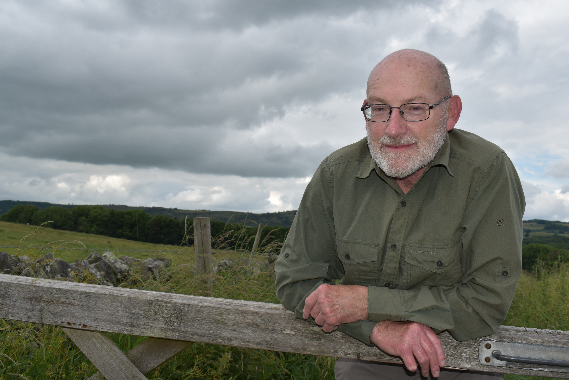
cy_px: 190
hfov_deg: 53.1
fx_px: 569
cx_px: 284
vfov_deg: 36.9
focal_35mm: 36
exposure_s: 1/200
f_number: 8
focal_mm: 24
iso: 100
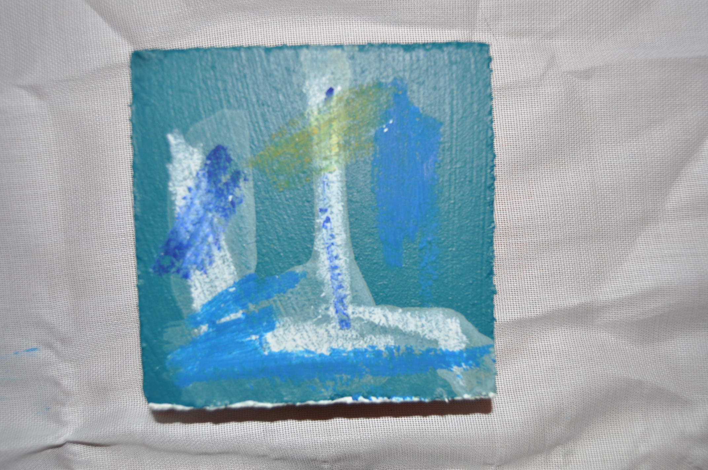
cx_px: 354
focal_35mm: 36
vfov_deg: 36.8
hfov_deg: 53.2
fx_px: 707
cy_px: 235
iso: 200
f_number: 3.8
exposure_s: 1/60
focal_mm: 24
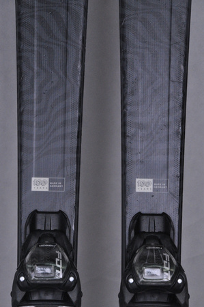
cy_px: 154
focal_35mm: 158
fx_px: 1342
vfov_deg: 13.1
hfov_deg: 8.7
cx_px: 102
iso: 3200
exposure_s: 1/125
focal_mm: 105
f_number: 11
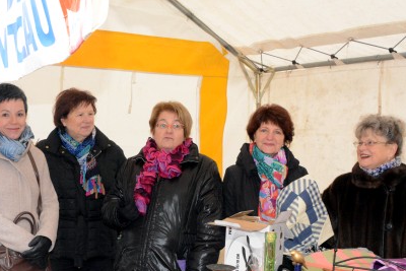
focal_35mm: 49
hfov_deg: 40.2
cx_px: 162
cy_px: 236
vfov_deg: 26.7
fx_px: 553
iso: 6400
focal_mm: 28
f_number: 8
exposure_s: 1/250
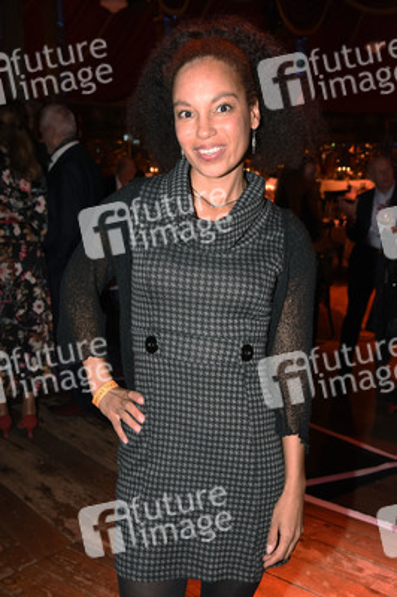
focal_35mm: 44
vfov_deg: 44.5
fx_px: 729
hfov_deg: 30.5
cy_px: 298
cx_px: 198
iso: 2500
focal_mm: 44
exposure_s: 1/60
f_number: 6.3
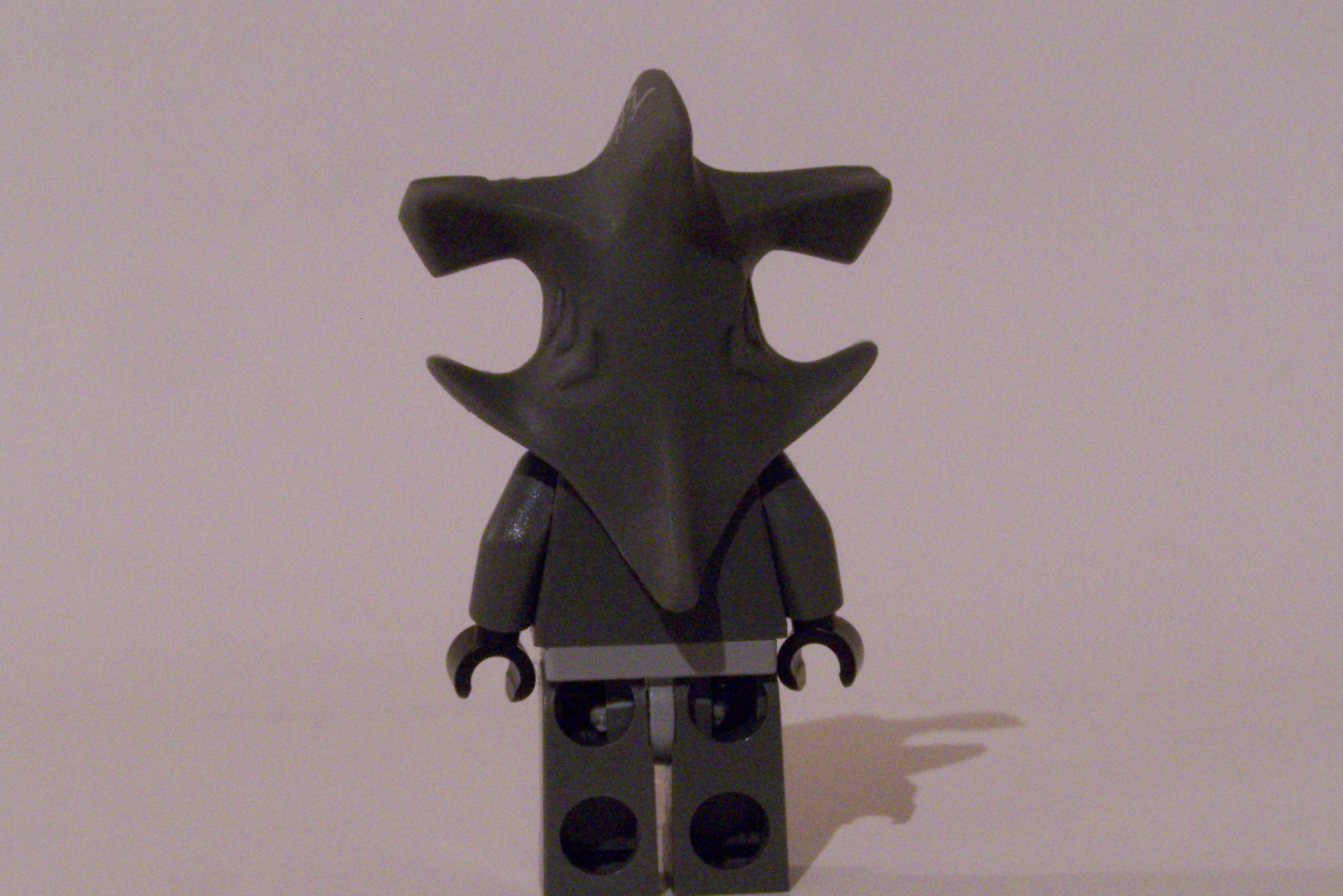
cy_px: 499
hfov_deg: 28.8
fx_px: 2611
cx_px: 670
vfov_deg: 19.5
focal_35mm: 70
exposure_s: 1/4
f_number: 8
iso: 400
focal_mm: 11.1
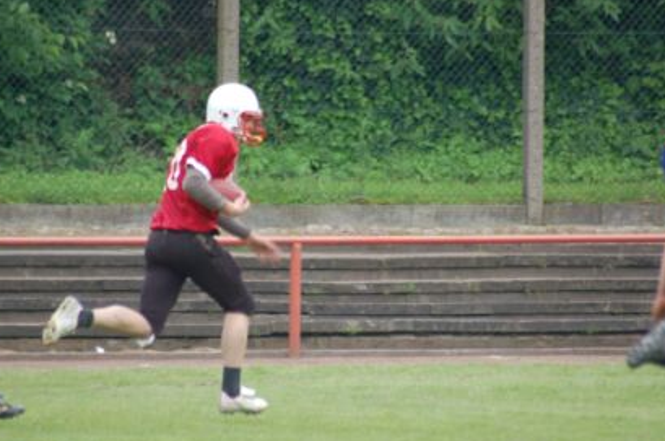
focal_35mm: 499
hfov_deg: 4.1
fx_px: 9200
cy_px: 213
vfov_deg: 2.7
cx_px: 316
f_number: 5.6
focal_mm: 300
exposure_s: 1/400
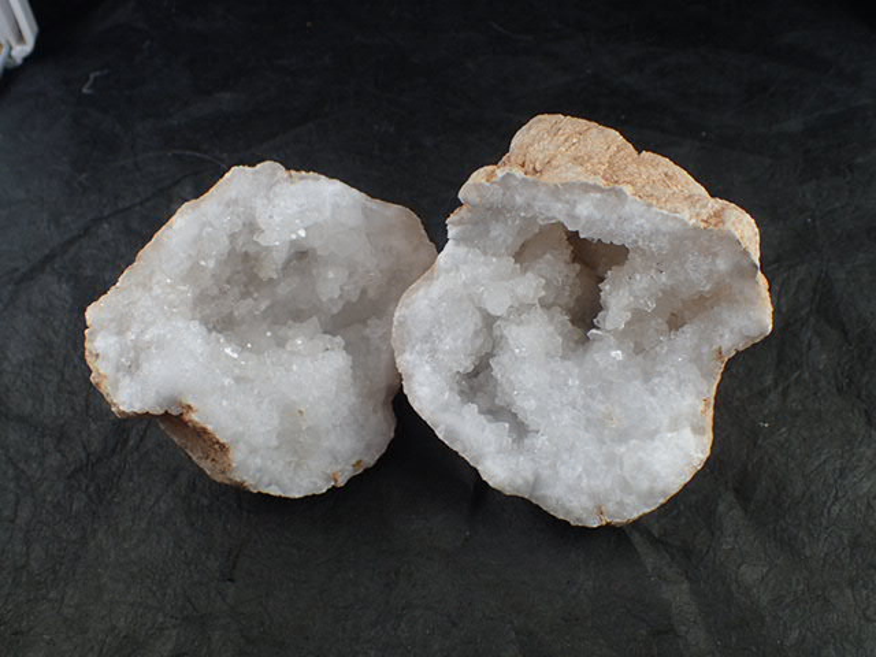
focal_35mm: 40
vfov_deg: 36.0
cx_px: 438
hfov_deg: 46.8
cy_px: 328
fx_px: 1012
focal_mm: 7.34
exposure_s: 1/250
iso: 100
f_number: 2.8
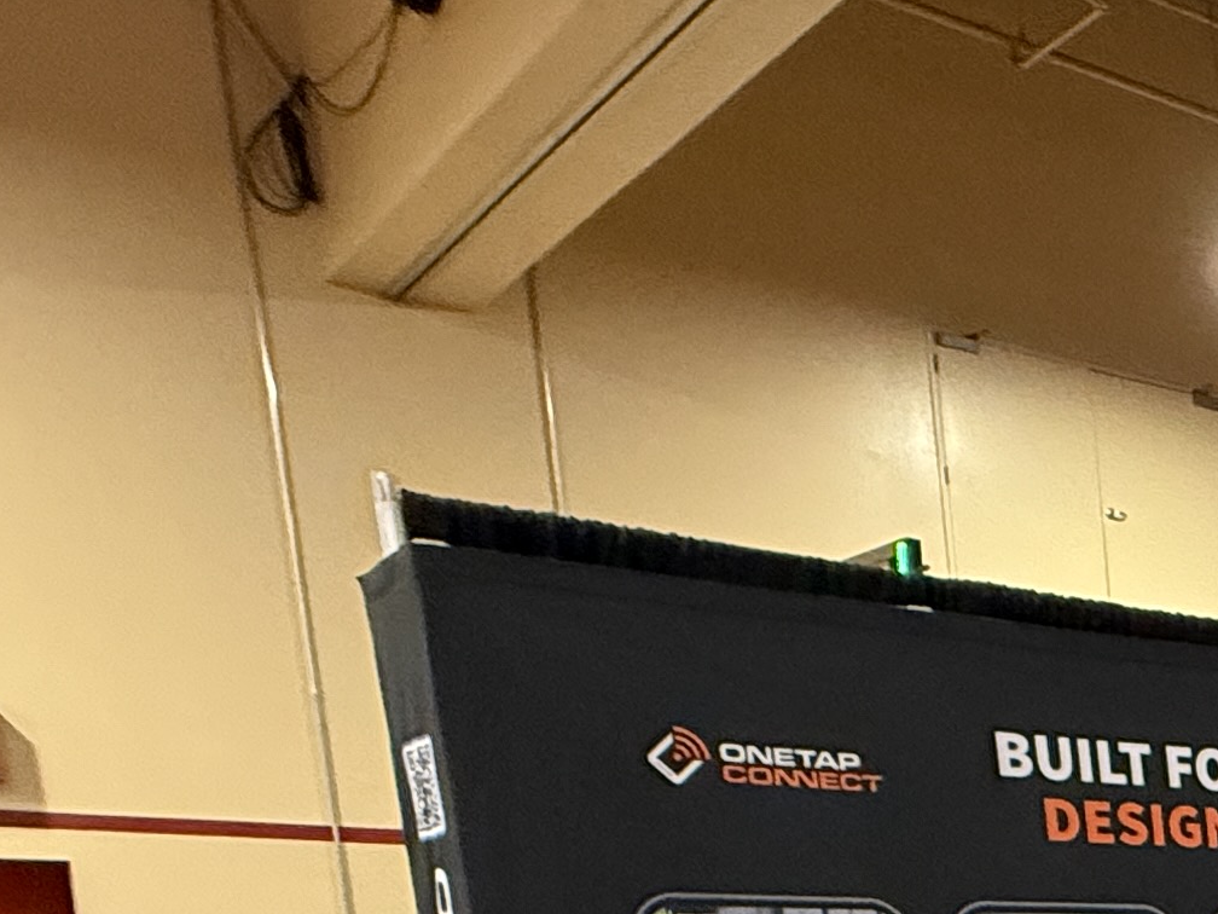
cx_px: 2019
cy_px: 1359
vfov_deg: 21.9
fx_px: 1970
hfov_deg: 23.6
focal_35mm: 56
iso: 500
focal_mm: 2.22
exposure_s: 1/60
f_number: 2.2
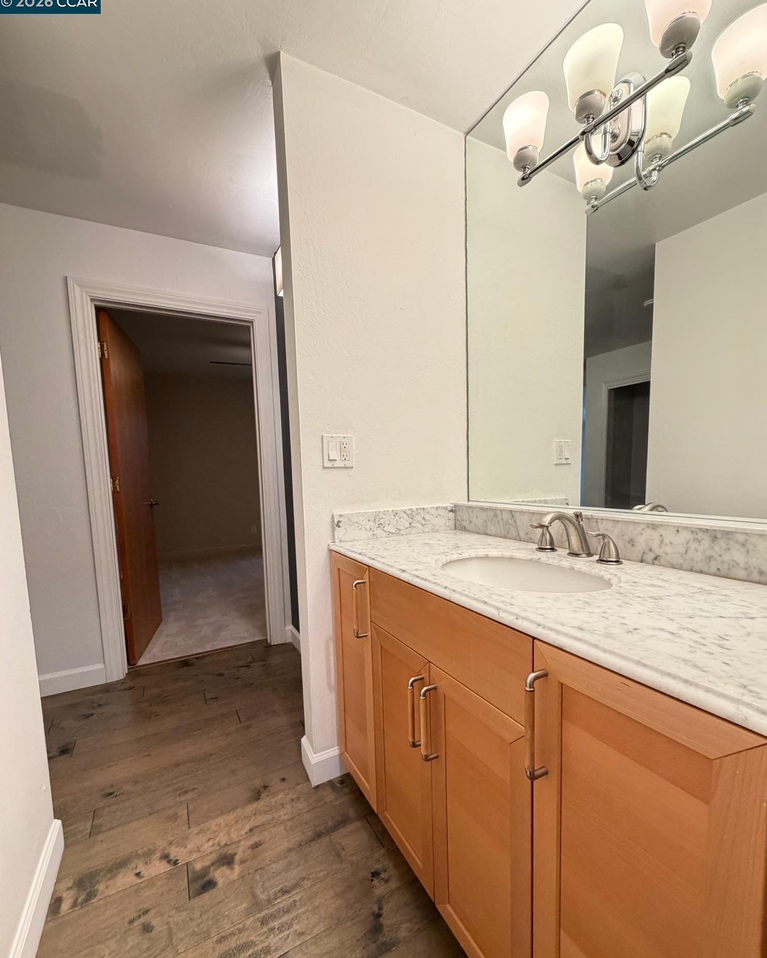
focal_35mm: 15
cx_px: 392
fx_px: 426
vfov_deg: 96.6
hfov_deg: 84.0
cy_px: 514
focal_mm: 2.22
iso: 320
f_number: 2.2
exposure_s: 1/60
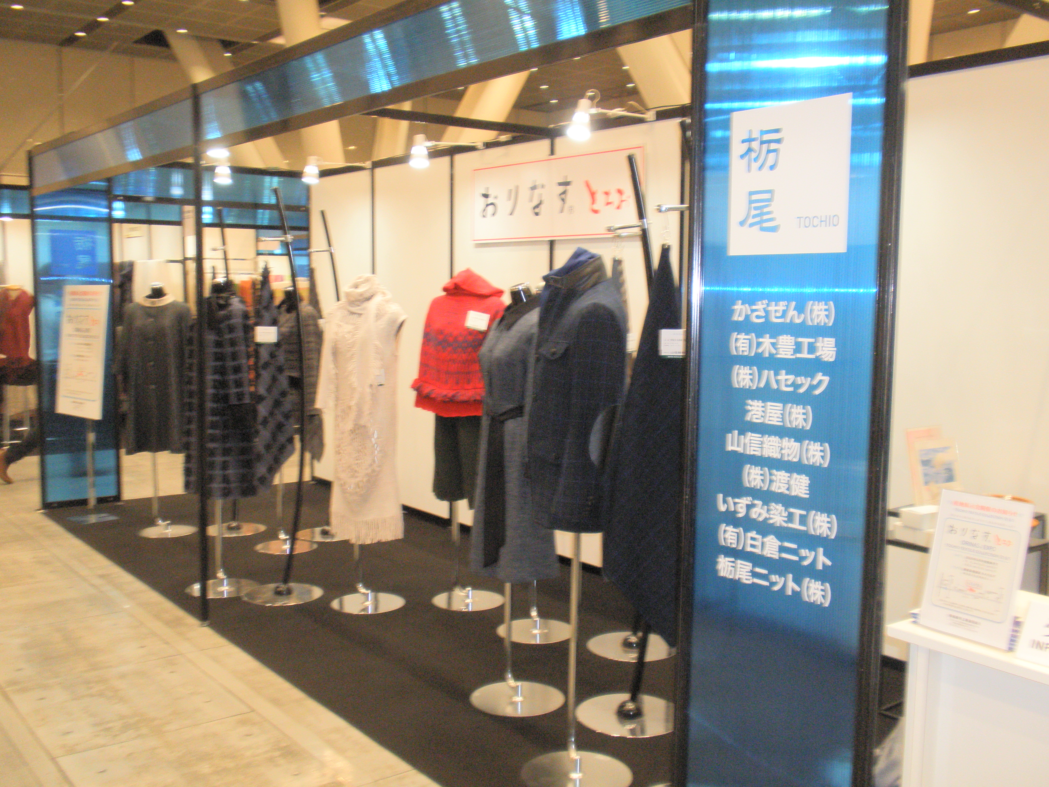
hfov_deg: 50.1
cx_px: 524
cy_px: 394
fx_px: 1121
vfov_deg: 38.7
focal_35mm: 37
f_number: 3.5
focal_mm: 6.6
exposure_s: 1/30
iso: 125
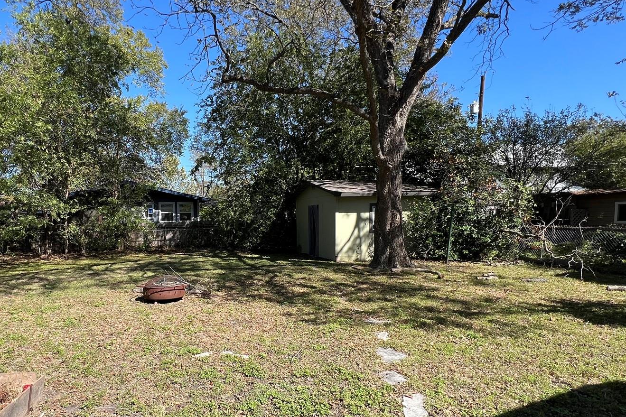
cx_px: 243
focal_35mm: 21
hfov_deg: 80.0
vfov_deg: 58.9
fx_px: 365
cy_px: 253
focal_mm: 1.57
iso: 32
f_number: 1.8
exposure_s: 1/677
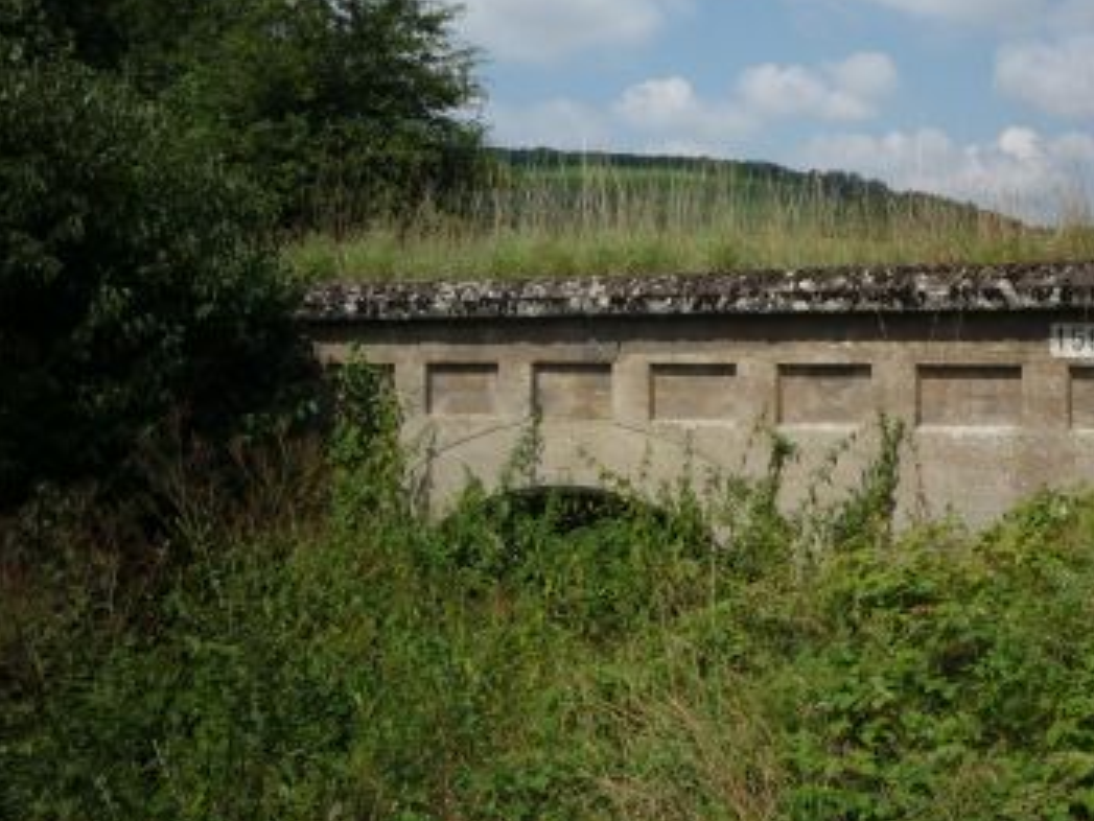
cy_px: 376
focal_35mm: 44
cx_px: 746
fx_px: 1391
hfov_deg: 42.2
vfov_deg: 32.9
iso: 100
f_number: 5.6
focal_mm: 5.2
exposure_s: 1/640
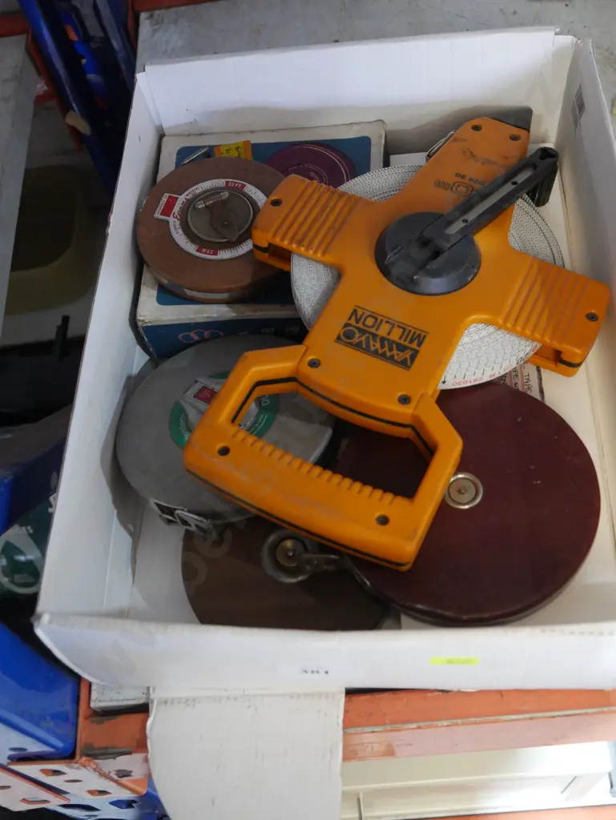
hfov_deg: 36.0
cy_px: 410
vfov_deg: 46.8
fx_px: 948
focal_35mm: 40
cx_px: 308
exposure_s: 1/60
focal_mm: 20
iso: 2000
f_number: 4.4
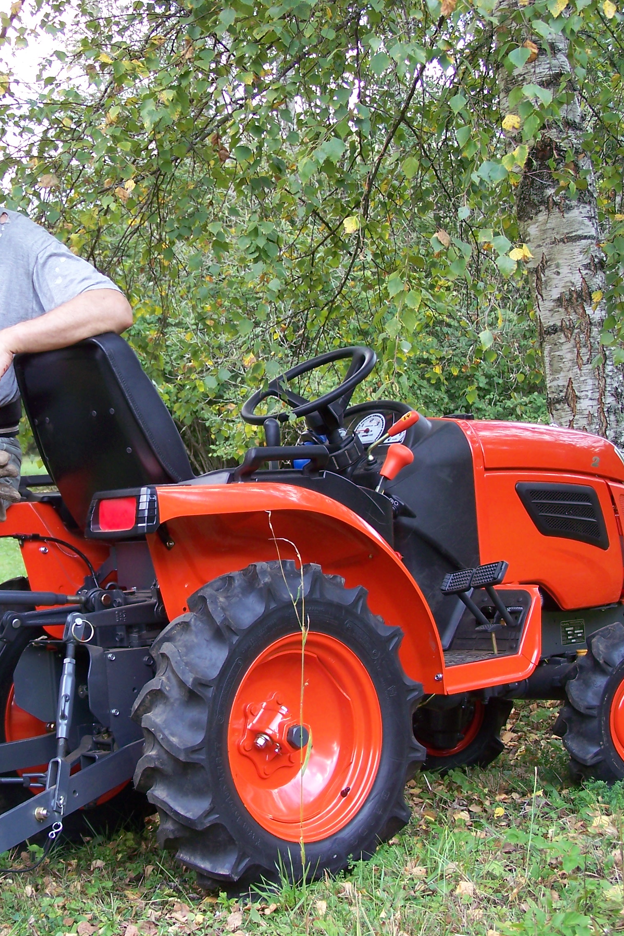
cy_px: 469
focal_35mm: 71
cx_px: 148
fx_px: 1846
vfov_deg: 28.5
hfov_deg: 19.0
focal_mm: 8.5
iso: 64
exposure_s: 1/50
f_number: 3
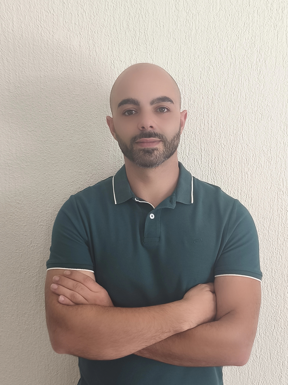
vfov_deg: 41.2
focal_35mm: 46
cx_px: 144
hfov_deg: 31.5
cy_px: 192
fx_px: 510
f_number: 1.65
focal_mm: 6.18
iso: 400
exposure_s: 1/50
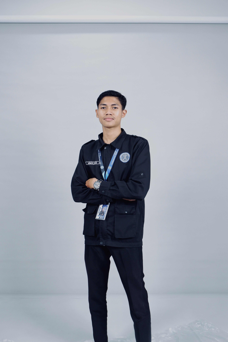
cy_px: 171
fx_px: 304
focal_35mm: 32
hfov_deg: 41.1
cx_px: 114
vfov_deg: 58.7
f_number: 4.2
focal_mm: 21.5
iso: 2000
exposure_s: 1/100
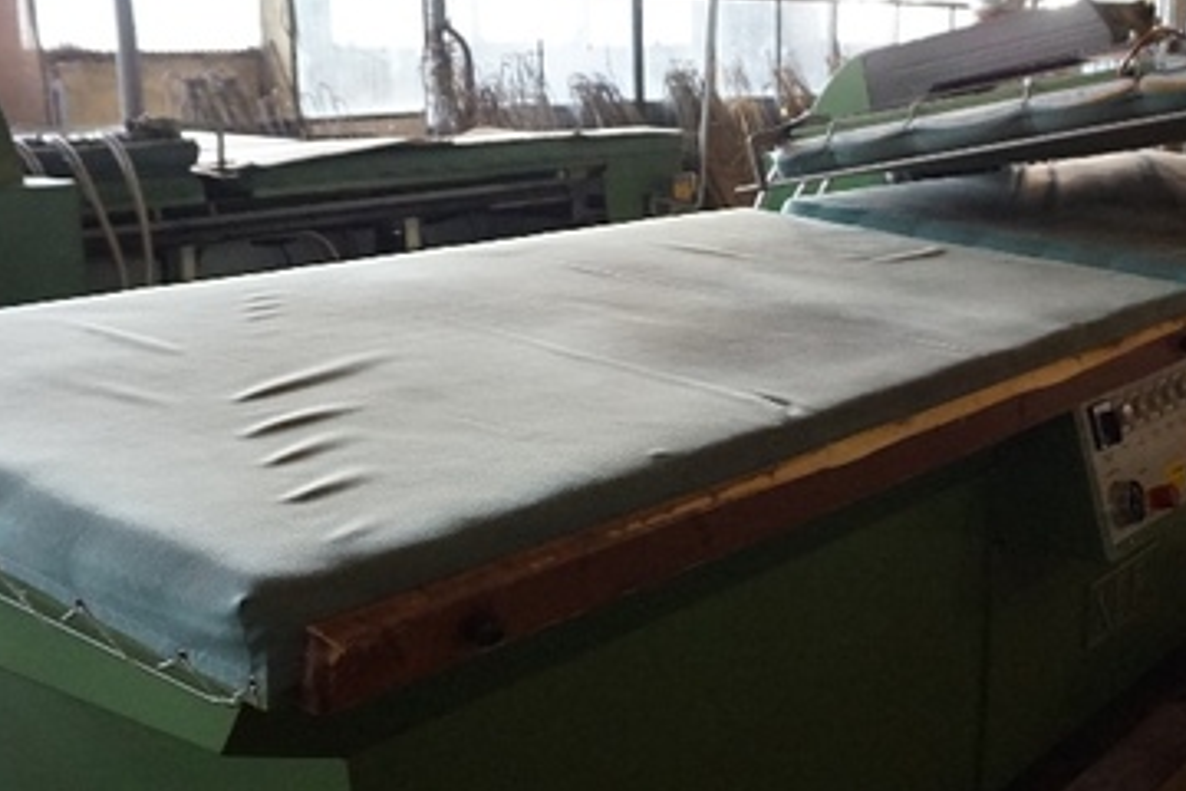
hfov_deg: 40.9
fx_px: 1581
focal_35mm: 48
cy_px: 475
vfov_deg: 28.0
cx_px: 728
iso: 3200
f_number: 3.5
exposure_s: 1/30
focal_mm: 16
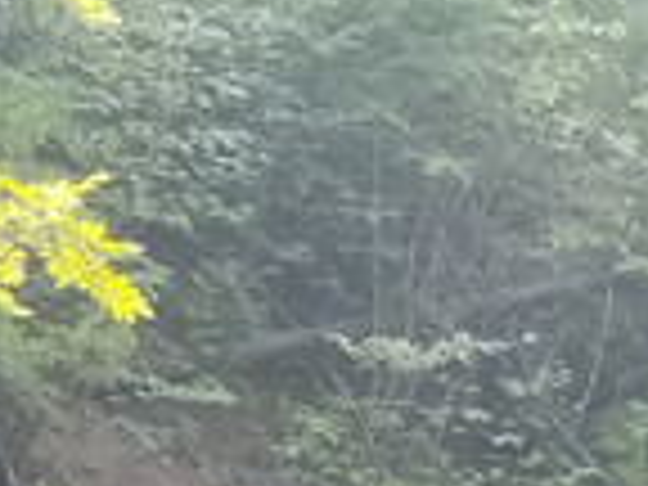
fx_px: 3613
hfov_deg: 9.3
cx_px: 1514
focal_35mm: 193
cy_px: 1728
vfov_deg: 6.6
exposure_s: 1/174
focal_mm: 4.25
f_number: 1.7
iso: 50
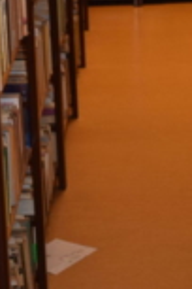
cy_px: 9
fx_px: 1128
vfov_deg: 14.4
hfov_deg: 9.6
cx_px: -49
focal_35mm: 141
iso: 900
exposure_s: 1/60
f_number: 4.2
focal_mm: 30
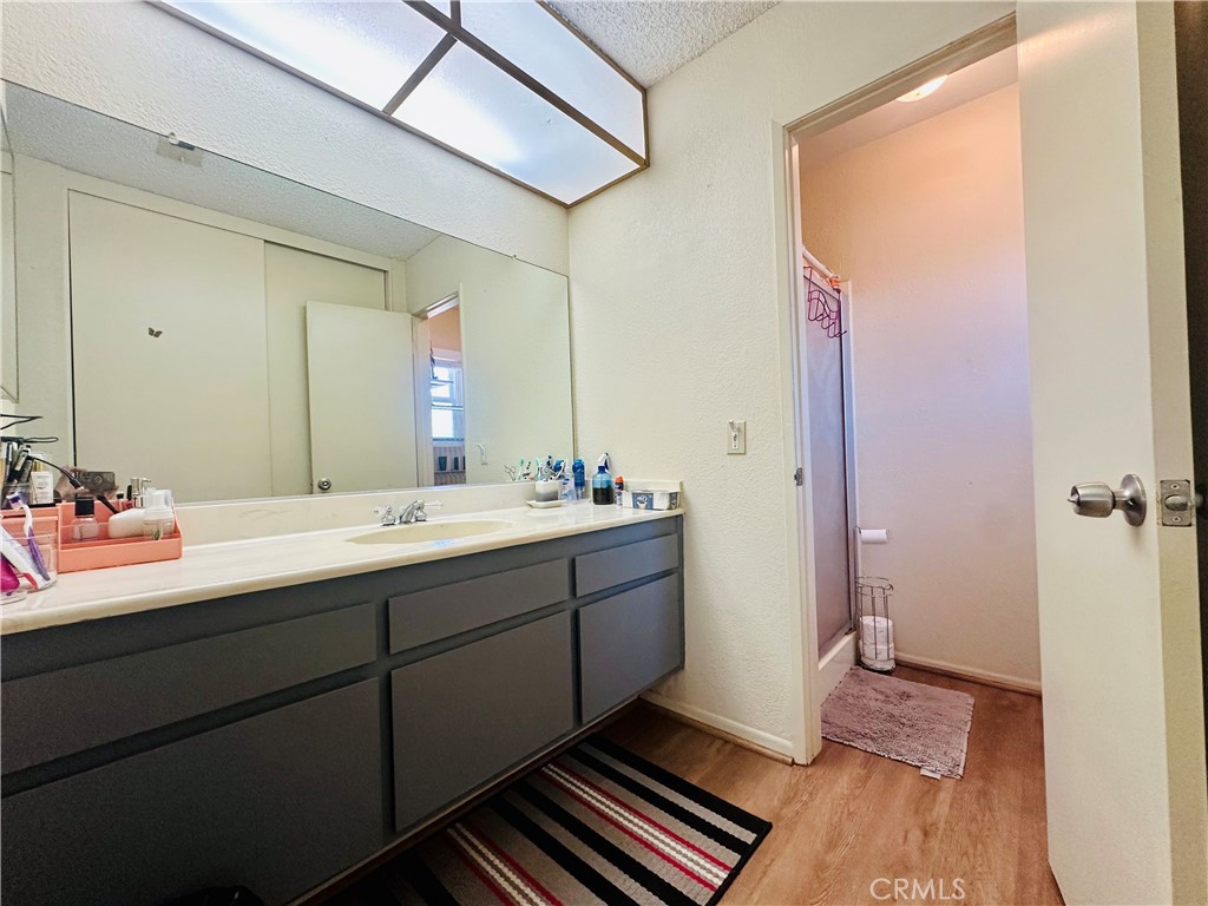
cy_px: 453
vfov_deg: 85.7
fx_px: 489
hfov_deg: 102.1
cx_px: 604
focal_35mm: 14
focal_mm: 2.22
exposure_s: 1/120
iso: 200
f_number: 2.2
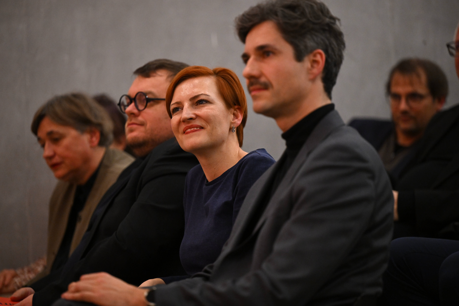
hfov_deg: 12.8
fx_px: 2040
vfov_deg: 8.6
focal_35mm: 160
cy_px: 153
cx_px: 230
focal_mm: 160
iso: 4000
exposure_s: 1/100
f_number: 2.8
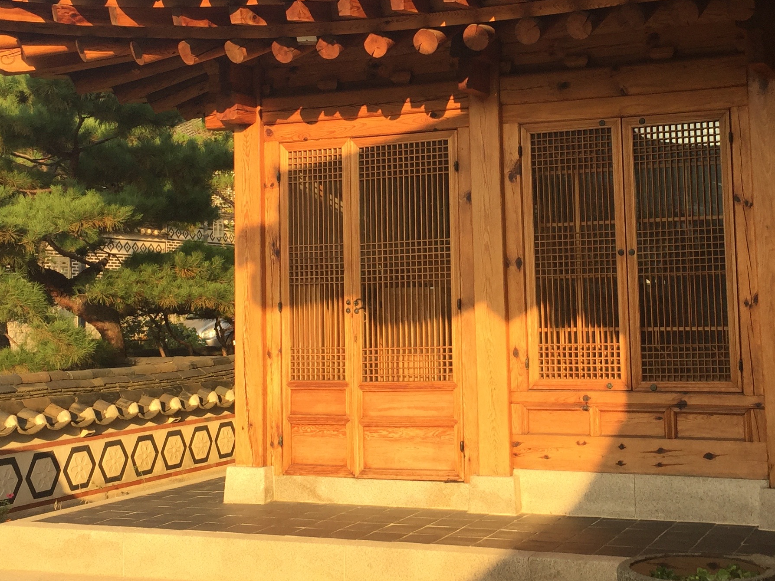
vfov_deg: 27.4
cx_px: 486
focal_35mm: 53
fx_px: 1186
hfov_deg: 36.0
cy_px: 207
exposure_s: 1/488
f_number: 2.2
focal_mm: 4.15
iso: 32
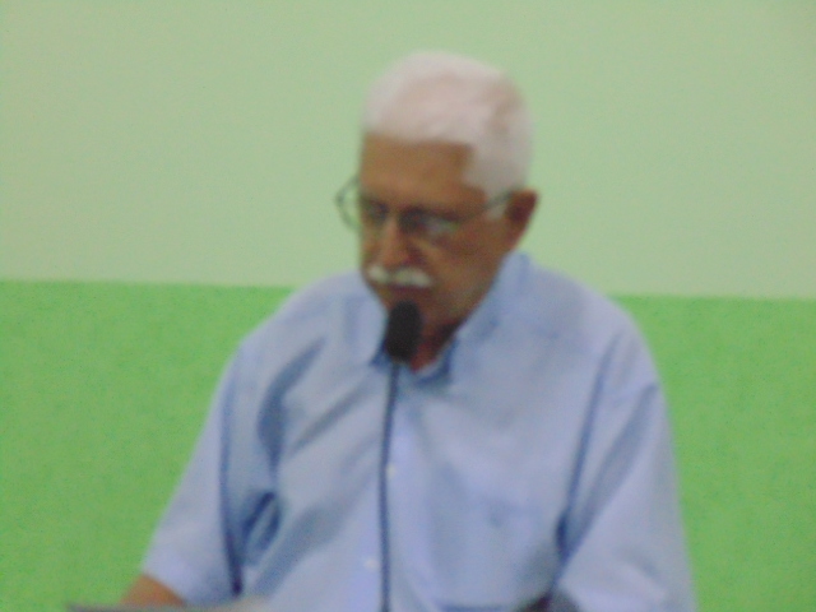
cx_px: 408
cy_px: 306
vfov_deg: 4.2
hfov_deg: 5.5
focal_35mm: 358
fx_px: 8439
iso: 800
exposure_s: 1/25
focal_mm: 64.1
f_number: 6
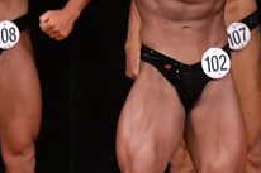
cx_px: 246
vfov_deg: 1.3
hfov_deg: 1.9
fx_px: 7751
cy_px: 92
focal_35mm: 1070
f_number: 5.6
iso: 5000
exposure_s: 1/400
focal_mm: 190
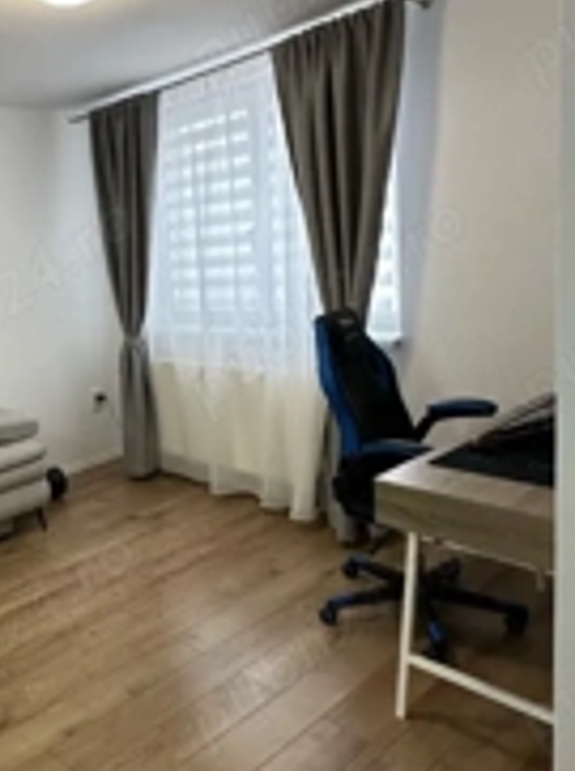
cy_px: 358
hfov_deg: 42.3
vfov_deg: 58.4
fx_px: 689
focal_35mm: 31
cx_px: 81
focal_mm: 2.22
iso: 200
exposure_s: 1/100
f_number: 2.2
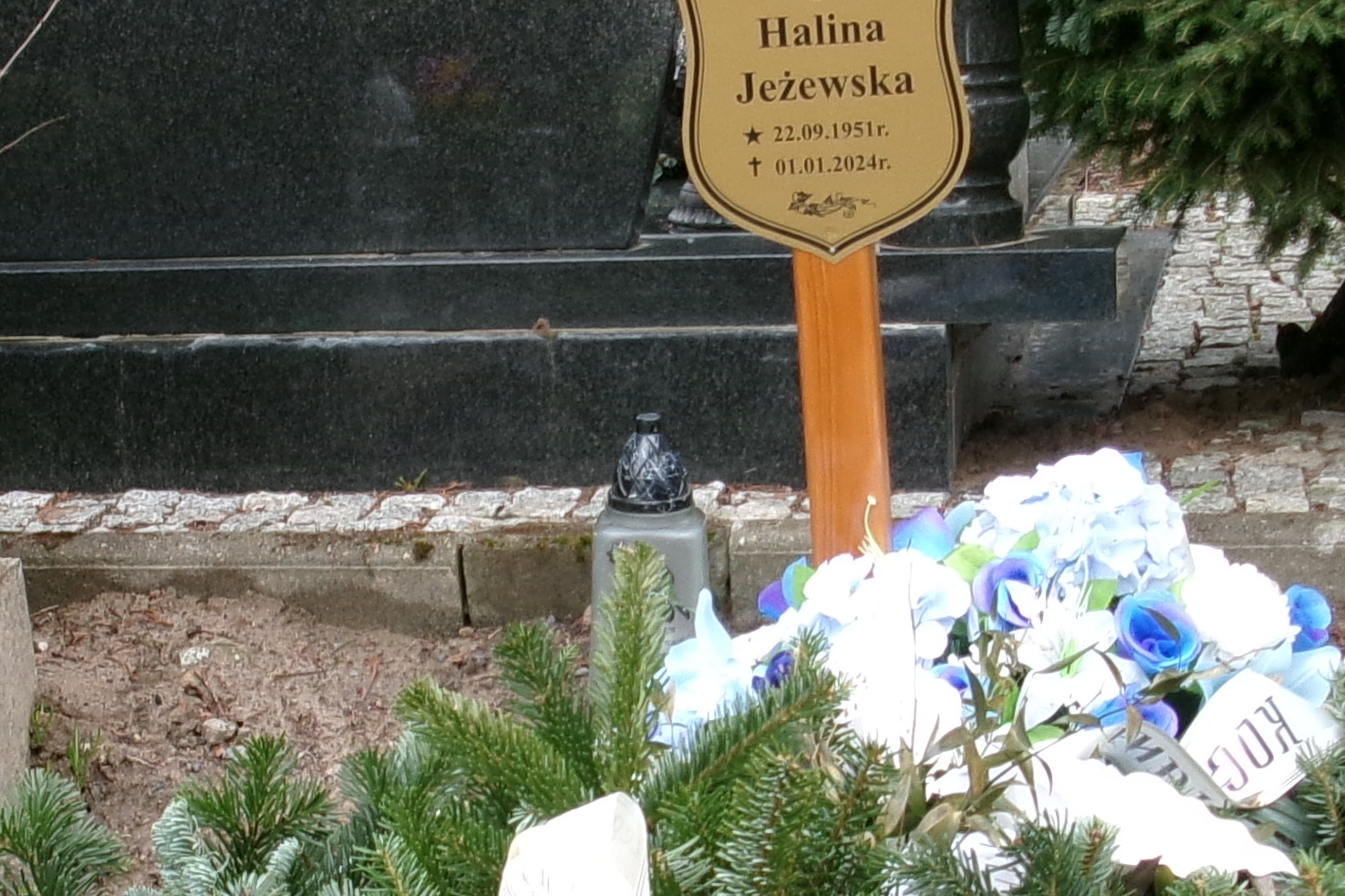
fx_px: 3399
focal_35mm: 91
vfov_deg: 15.0
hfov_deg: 22.3
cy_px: 613
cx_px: 511
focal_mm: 5.1
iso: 100
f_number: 3.9
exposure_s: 1/80
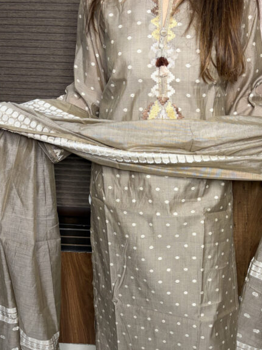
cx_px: 184
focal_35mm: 42
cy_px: 229
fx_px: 424
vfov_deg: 44.3
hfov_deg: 33.9
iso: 125
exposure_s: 1/50
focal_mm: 5.96
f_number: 1.6
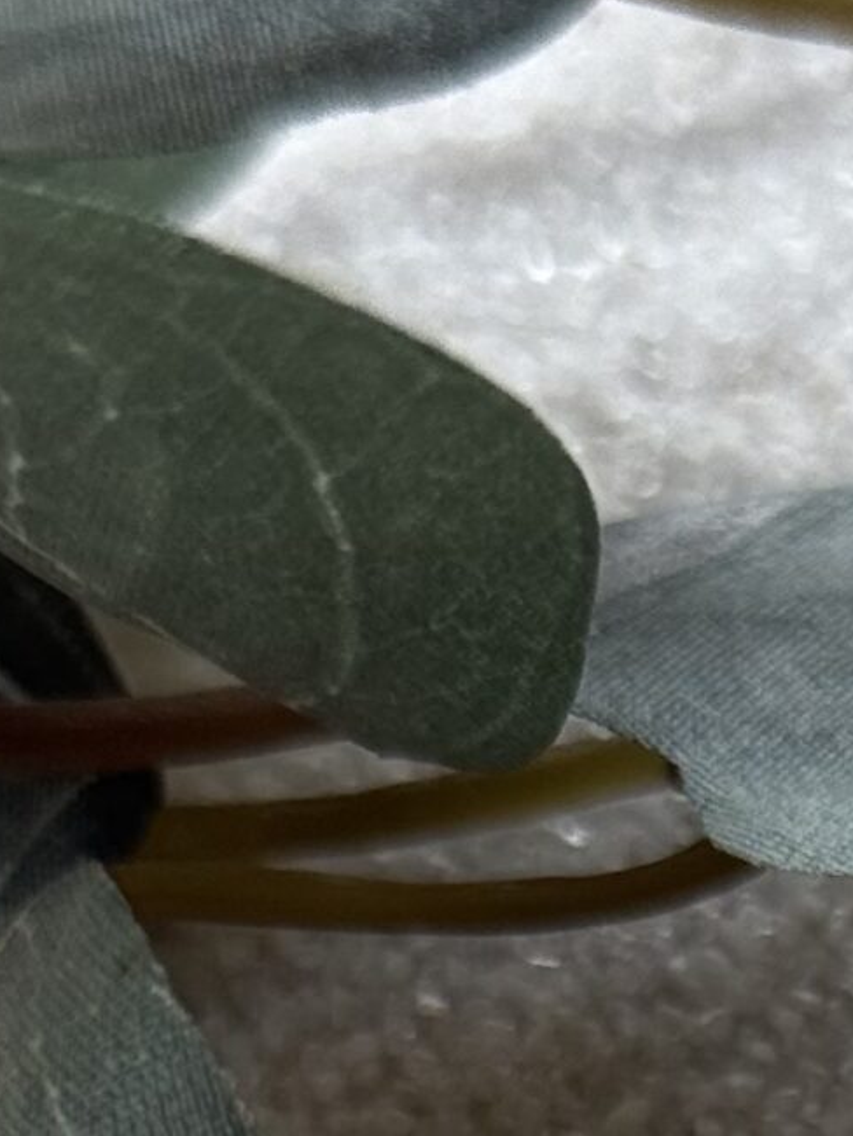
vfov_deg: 9.8
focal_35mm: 189
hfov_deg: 7.7
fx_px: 6206
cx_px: 1376
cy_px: 2199
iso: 64
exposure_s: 1/561
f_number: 1.78
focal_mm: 6.76
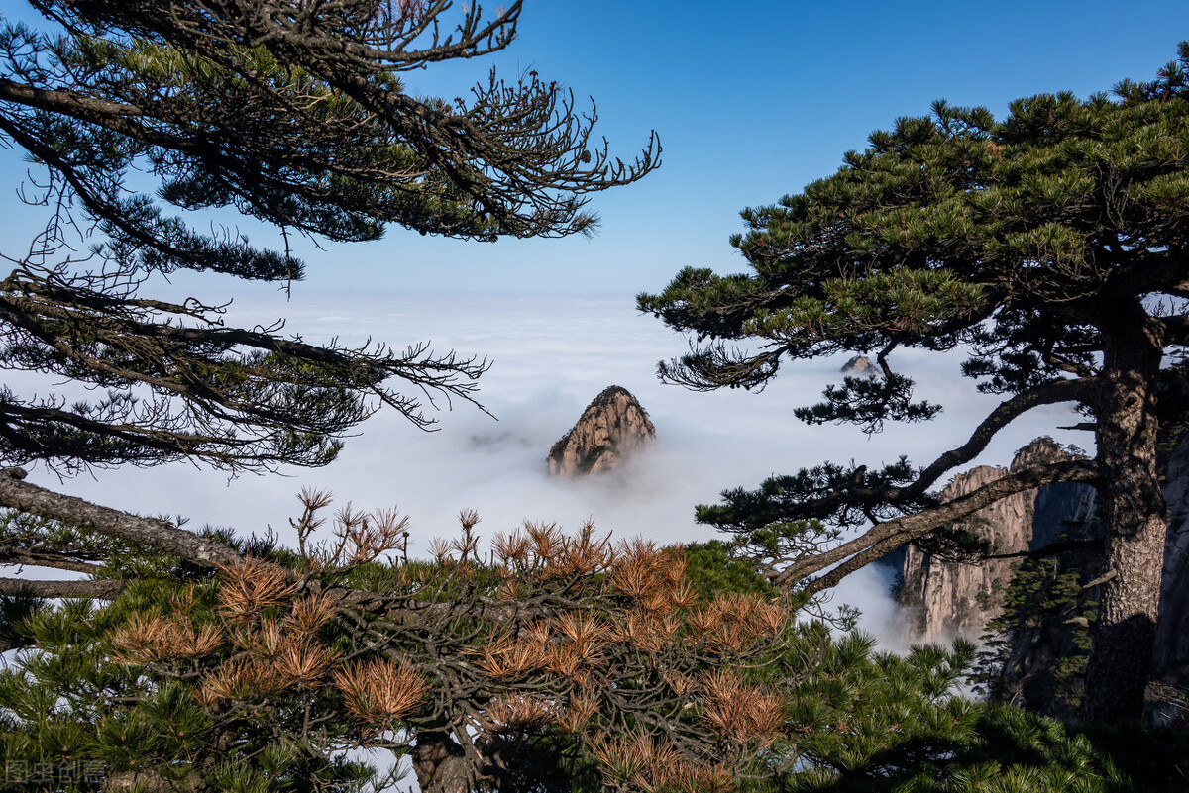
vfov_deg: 46.4
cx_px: 594
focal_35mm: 28
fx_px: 925
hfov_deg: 65.5
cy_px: 396
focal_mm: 28
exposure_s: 1/125
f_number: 11
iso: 200
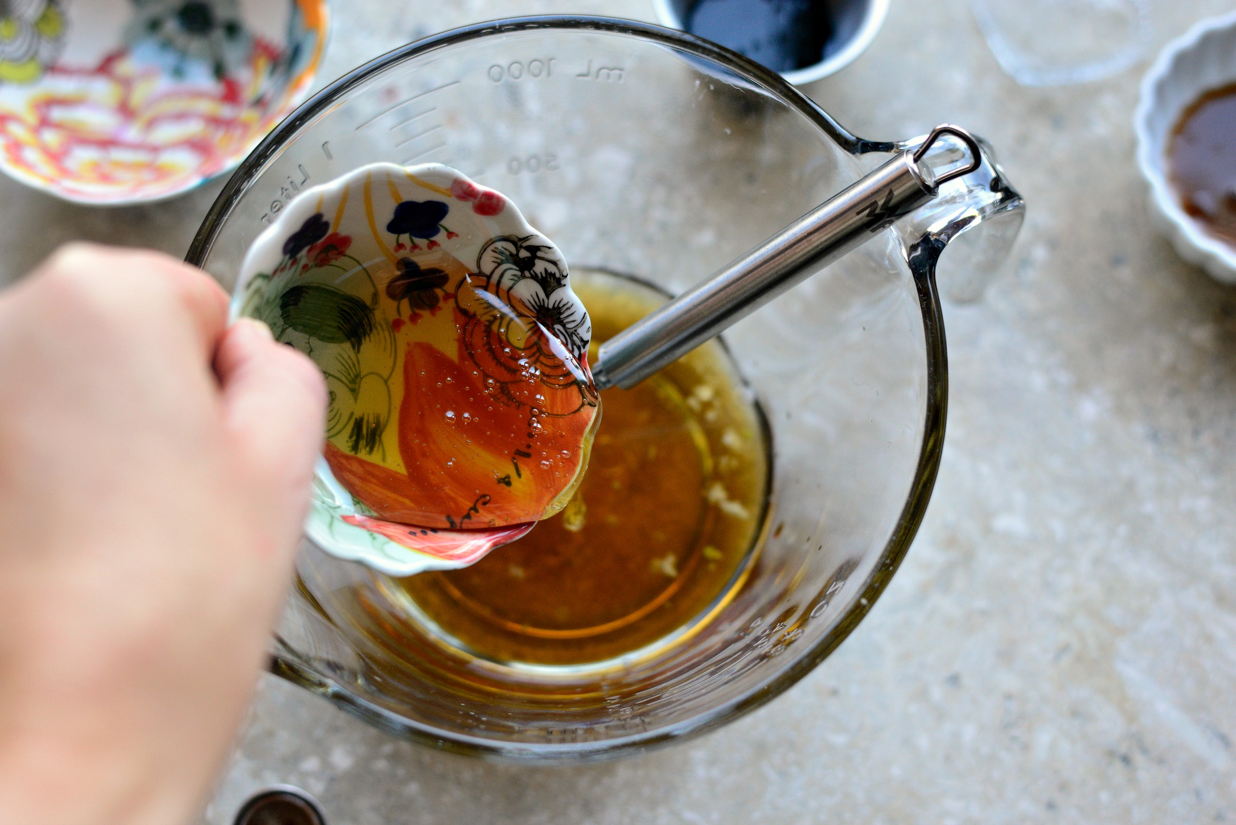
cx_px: 618
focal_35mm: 50
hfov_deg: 39.6
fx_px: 1717
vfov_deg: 27.0
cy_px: 412
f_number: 3.2
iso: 1000
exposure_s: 1/160
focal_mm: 50
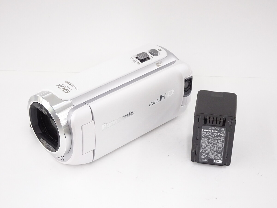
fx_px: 512
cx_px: 138
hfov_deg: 30.3
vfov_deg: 22.9
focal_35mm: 64
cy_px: 104
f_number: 4.5
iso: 500
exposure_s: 1/80
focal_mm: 10.95
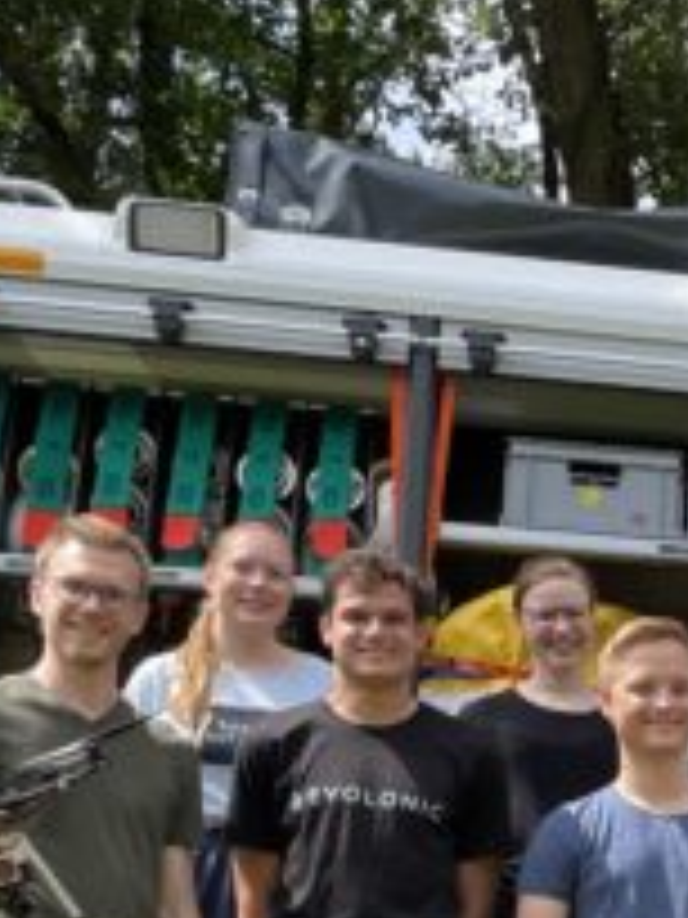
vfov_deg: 19.1
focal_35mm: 98
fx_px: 2597
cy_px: 1048
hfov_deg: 13.6
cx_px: 1210
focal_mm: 4.2
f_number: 1.6
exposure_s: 1/1159
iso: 32
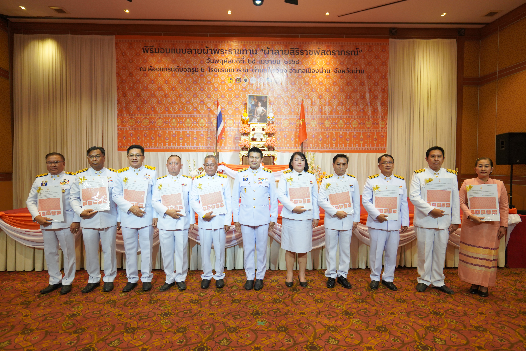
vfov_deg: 59.5
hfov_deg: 81.2
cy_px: 176
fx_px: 307
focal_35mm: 21
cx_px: 263
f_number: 4
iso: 1600
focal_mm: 21
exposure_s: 1/200
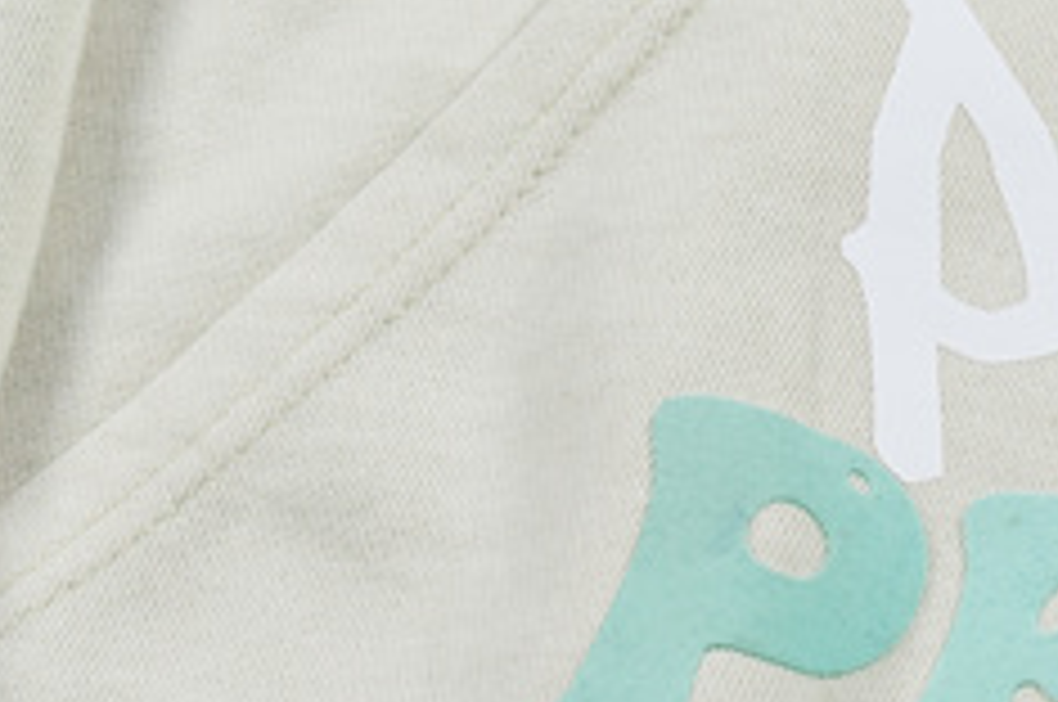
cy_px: -112
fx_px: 5253
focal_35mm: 179
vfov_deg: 7.6
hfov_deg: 11.2
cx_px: 1454
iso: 200
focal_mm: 35
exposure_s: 1/125
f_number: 8
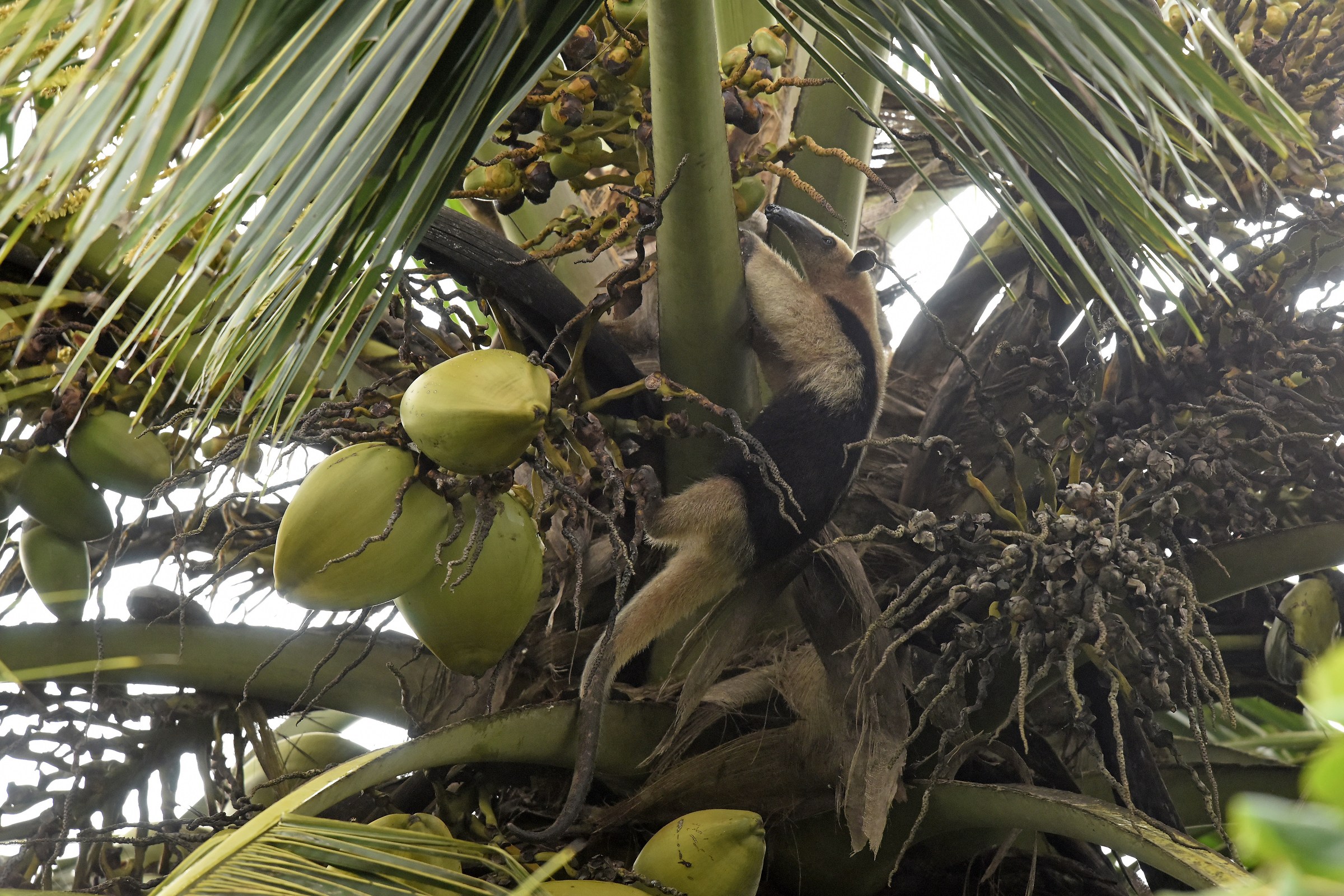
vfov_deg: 4.6
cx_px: 672
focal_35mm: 300
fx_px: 11201
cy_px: 448
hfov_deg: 6.9
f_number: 4.5
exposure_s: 1/500
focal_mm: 300
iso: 1600
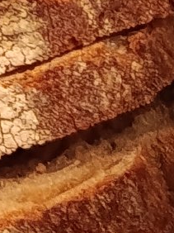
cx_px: 101
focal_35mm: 227
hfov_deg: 6.5
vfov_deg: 8.1
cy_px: -297
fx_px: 1524
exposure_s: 1/50
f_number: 1.7
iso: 1076
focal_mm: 5.24
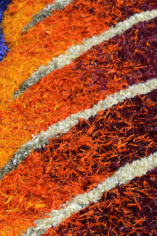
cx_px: 58
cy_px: 386
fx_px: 1901
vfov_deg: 6.9
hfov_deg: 4.7
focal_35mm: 291
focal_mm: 40
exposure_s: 1/125
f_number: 8
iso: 100
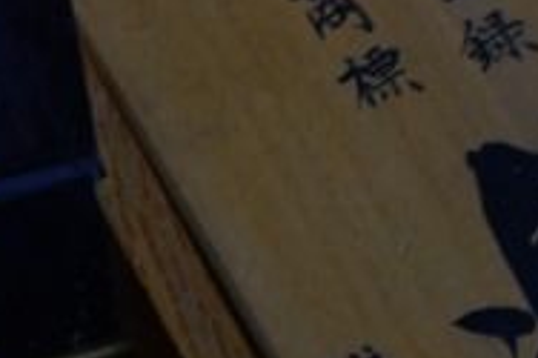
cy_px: 398
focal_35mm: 408
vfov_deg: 3.4
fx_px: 6092
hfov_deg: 5.0
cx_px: 601
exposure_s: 1/60
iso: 800
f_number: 2.8
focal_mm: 50
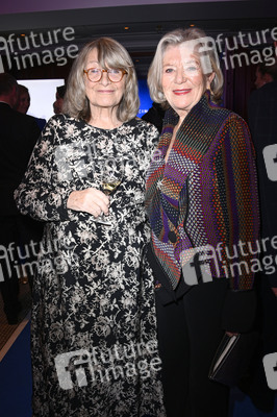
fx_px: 324
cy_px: 208
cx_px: 138
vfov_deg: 65.5
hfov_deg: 46.3
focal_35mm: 28
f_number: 5.6
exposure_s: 1/125
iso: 500
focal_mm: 28
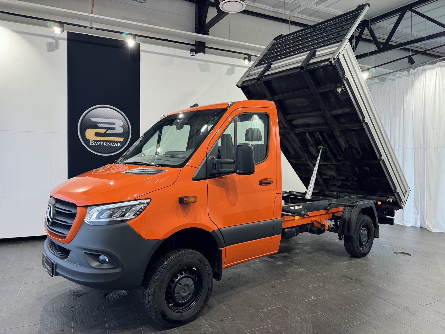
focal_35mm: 24
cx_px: 222
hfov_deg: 71.6
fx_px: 309
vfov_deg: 56.8
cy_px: 167
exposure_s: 1/100
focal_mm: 6.76
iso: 100
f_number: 1.78
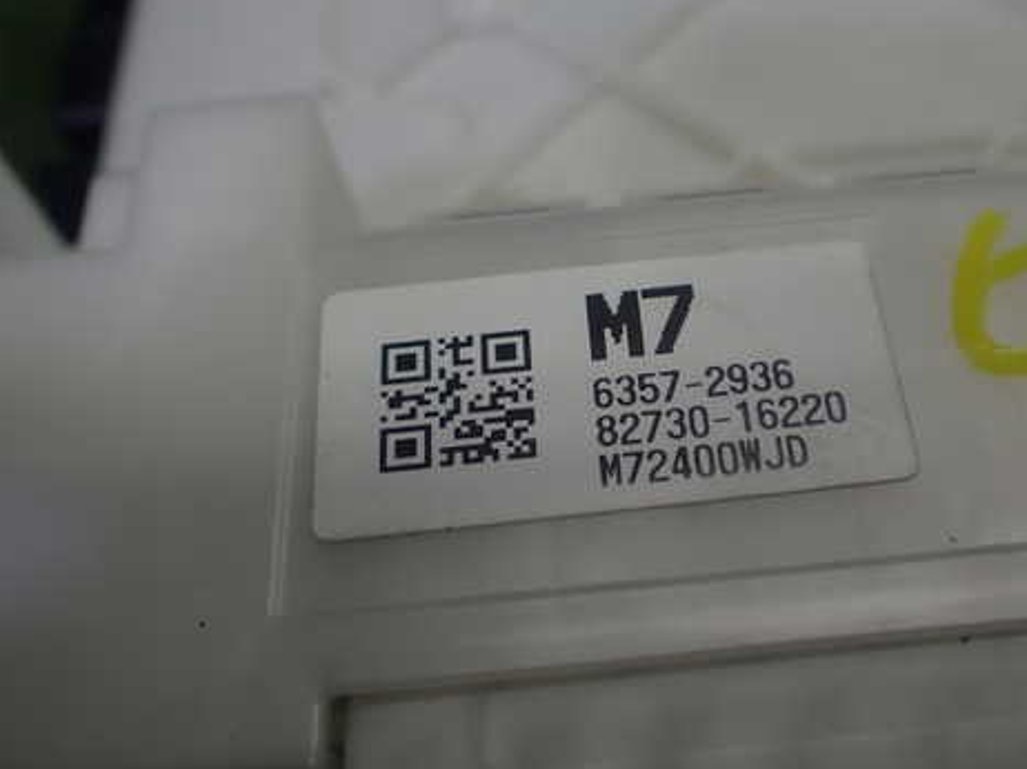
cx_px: 665
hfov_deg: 47.3
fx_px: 1156
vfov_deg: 36.8
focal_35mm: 39
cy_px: 387
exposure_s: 1/125
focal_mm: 5.4
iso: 100
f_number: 2.3
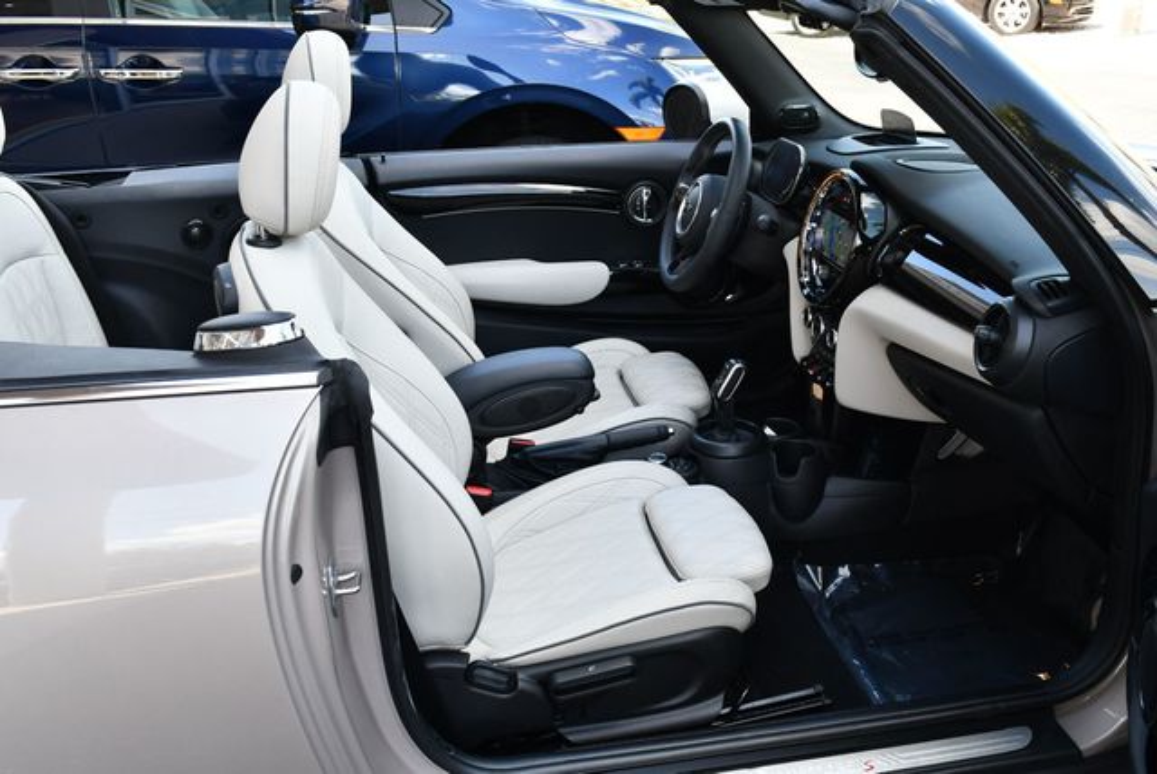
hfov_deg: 53.1
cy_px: 387
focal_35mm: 36
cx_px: 578
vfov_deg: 36.9
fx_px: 1158
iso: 400
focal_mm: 18
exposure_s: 1/250
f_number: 5.6
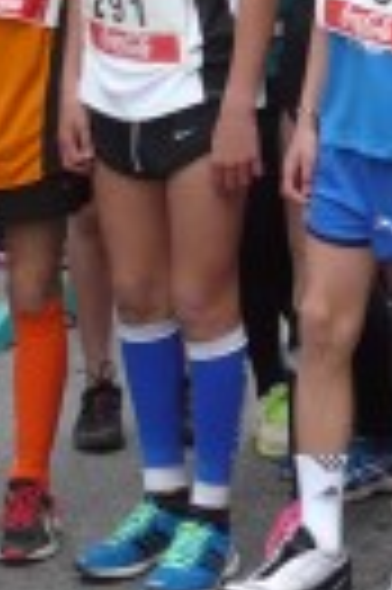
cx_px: 653
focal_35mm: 178
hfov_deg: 7.5
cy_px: -18
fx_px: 2915
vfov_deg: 11.4
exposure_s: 1/100
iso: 100
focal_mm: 5.8
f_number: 2.8
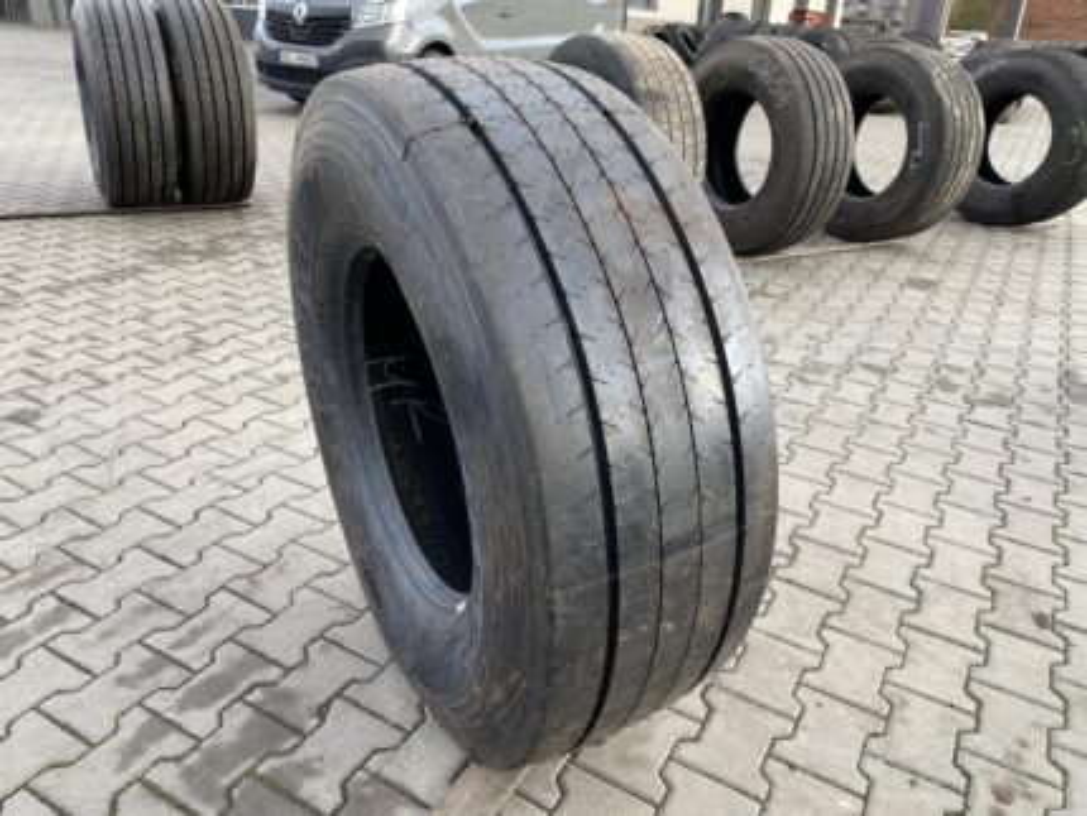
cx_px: 544
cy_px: 408
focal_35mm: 26
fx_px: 817
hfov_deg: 67.3
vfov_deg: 53.1
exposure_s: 1/122
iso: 40
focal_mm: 4.25
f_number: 1.8
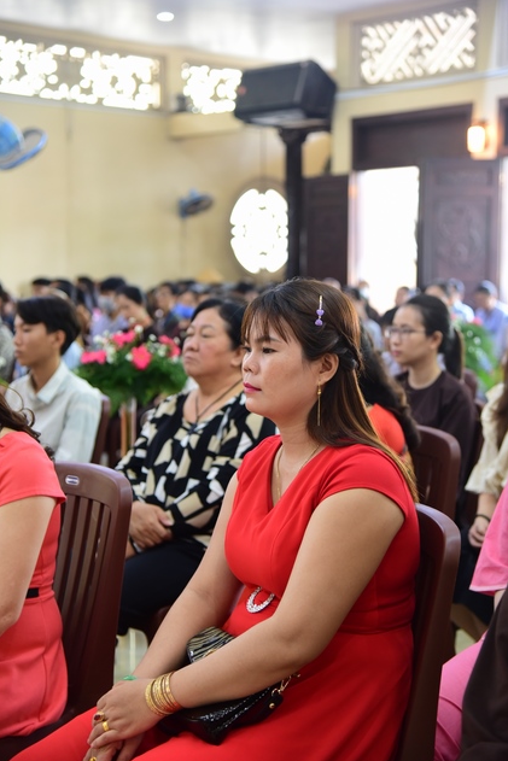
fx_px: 1438
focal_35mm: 68
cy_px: 380
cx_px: 255
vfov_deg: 29.6
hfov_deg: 20.0
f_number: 4
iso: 1600
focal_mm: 66
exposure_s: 1/50
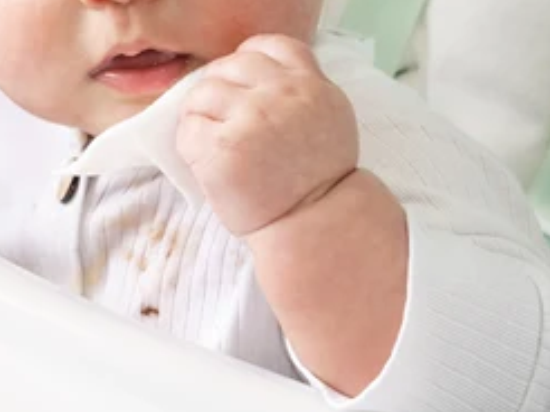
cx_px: -20
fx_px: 2683
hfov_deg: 11.6
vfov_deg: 8.8
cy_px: 129
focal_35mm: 169
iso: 400
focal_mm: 35.8
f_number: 4
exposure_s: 1/125
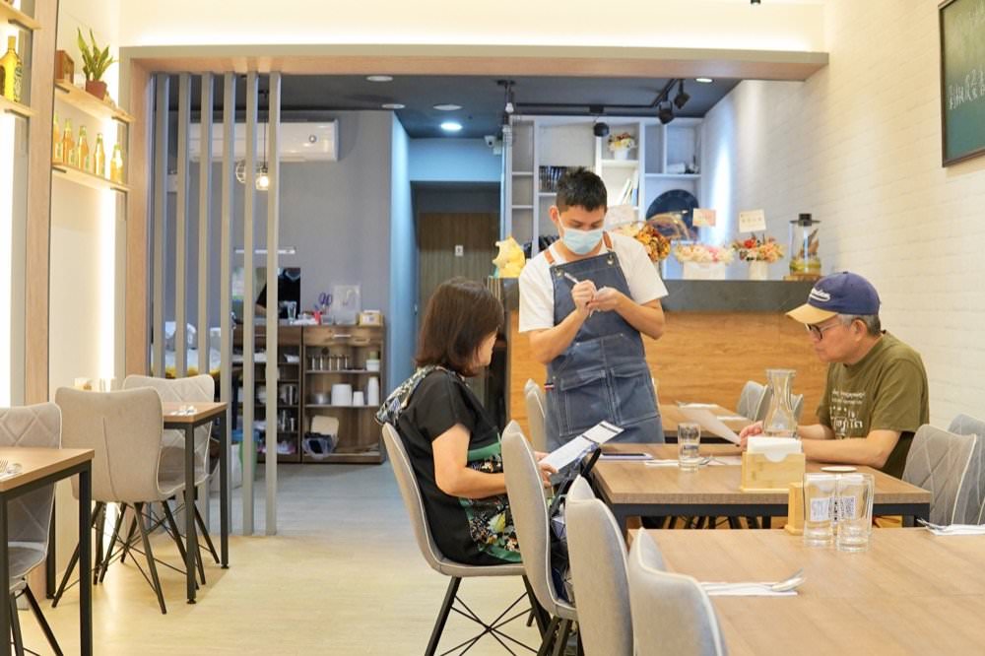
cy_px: 328
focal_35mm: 45
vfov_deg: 29.8
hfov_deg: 43.6
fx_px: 1231
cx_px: 492
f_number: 4
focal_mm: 30
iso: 1250
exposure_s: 1/160
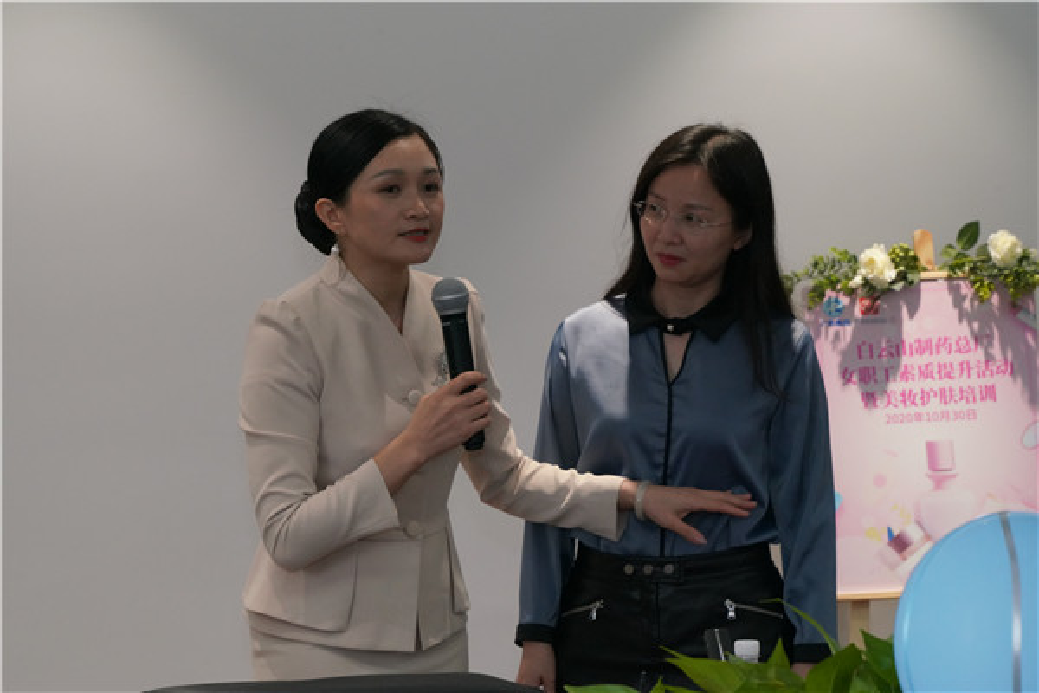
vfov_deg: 10.9
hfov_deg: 16.3
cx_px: 520
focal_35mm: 126
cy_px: 346
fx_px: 3636
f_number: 11
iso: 6400
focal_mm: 126
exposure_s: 1/125
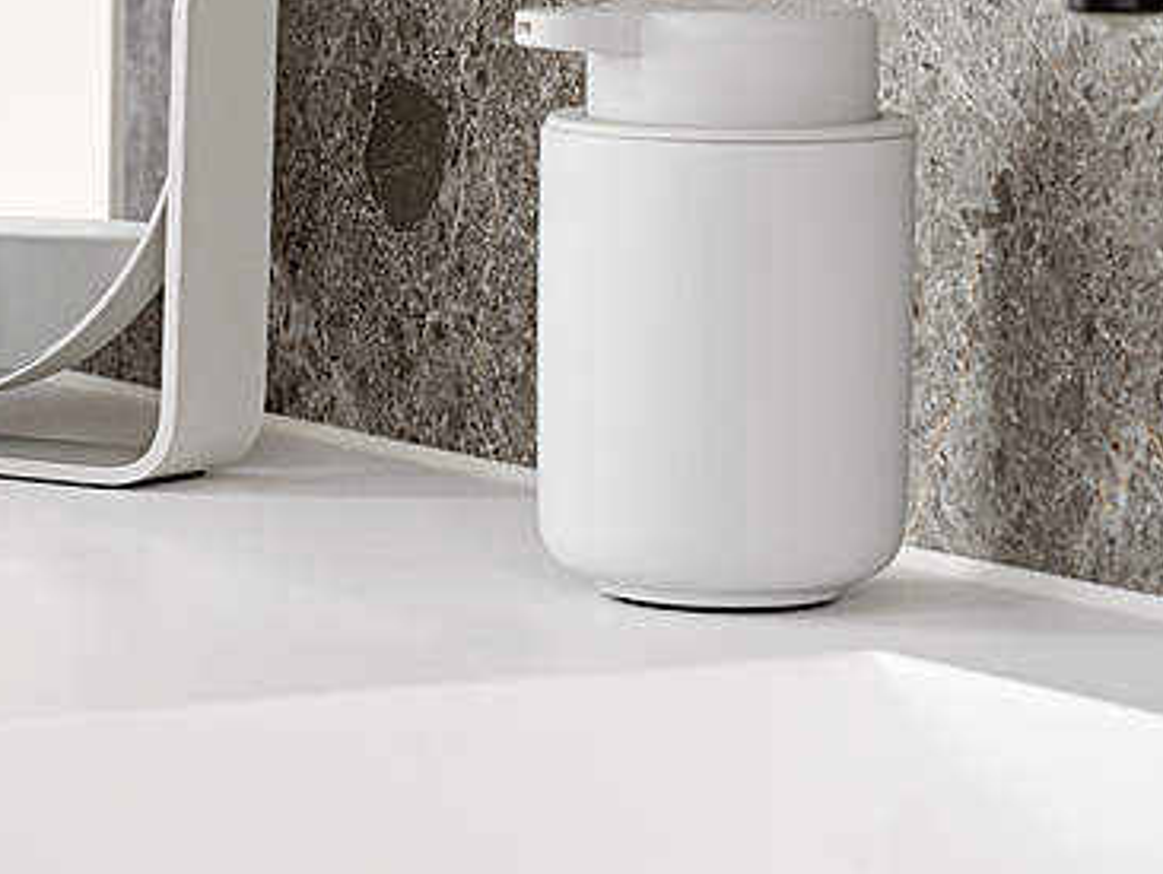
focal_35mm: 206
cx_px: 91
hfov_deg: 9.6
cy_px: 137
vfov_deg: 7.2
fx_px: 6926
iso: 250
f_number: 20
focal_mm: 110
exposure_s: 2
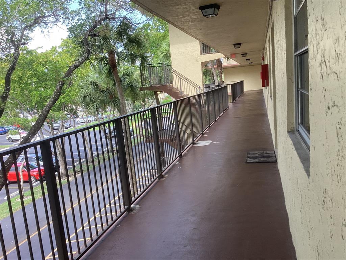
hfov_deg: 58.4
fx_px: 310
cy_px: 130
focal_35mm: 31
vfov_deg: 45.4
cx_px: 173
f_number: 2.4
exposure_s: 1/120
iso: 32
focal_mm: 3.3
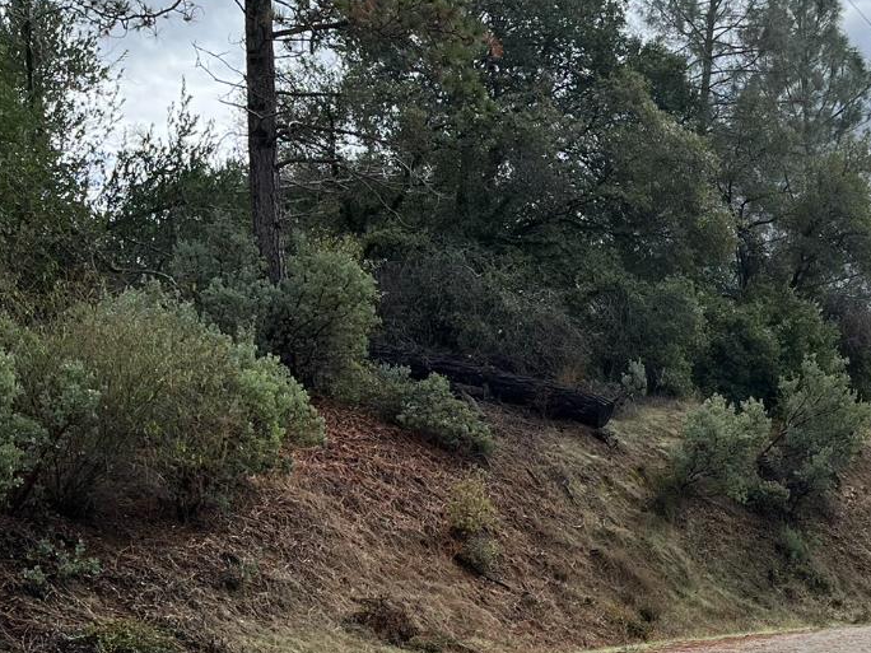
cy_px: 664
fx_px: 1434
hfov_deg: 32.3
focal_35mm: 57
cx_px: 765
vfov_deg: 24.4
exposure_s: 1/1802
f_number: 1.6
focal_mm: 5.1
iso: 50
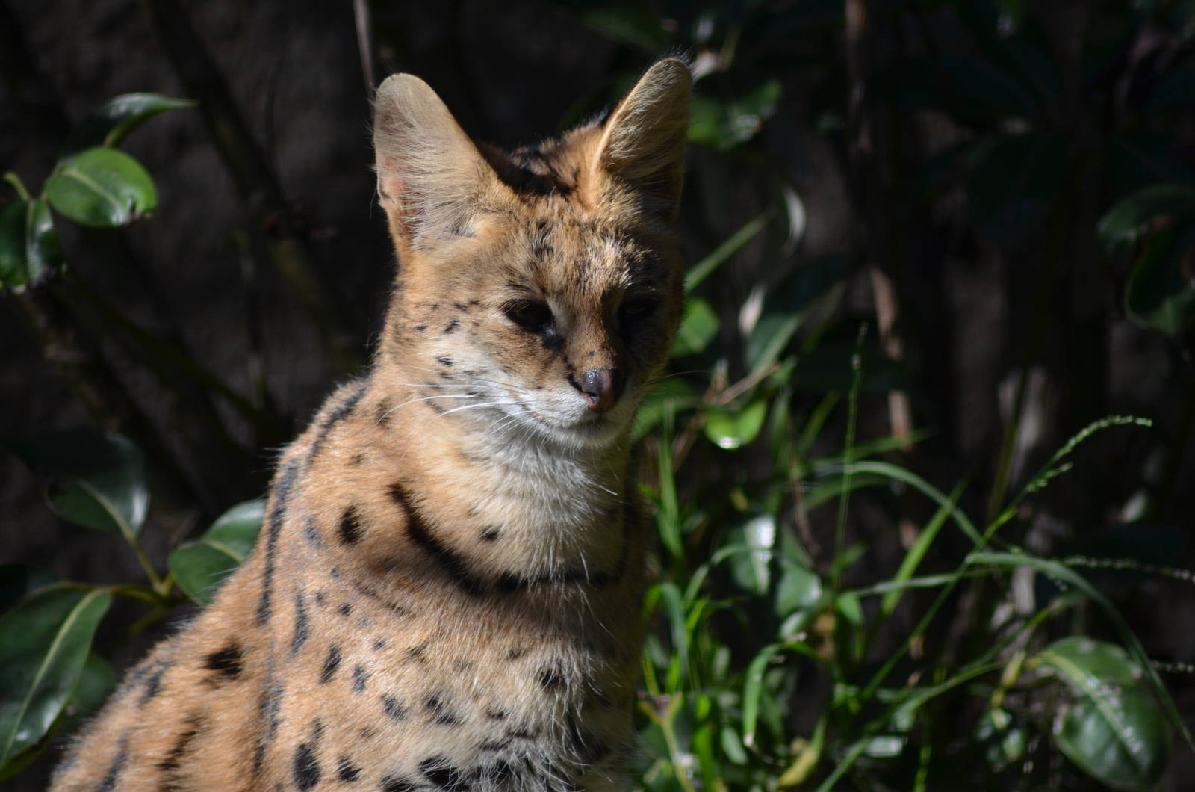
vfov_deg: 3.3
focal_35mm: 420
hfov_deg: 4.9
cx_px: 598
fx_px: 13914
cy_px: 396
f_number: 5.3
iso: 400
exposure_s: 1/1000
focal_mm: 280
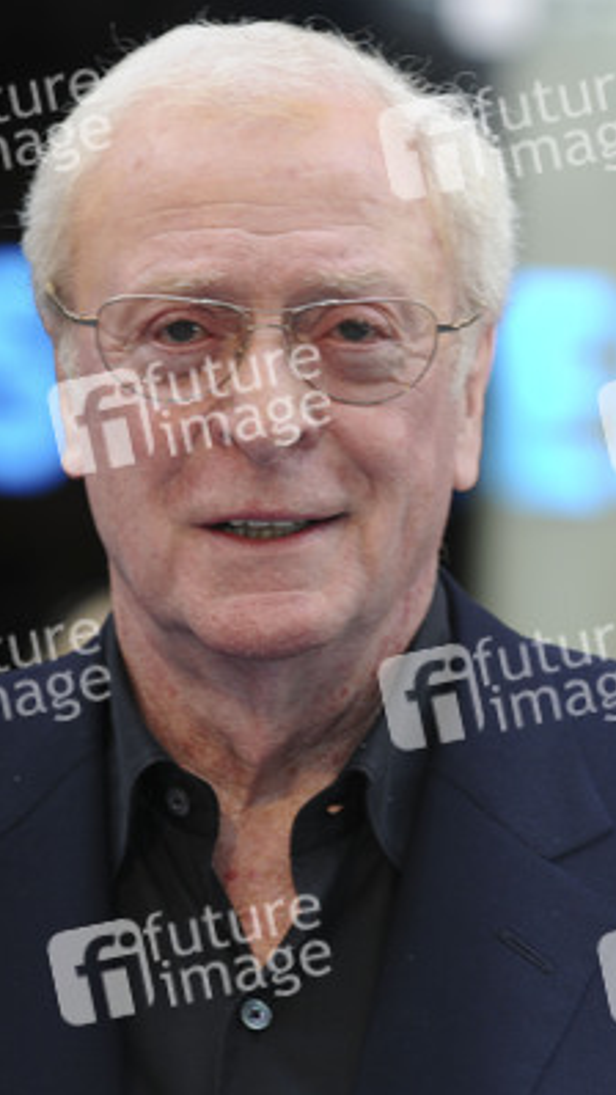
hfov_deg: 3.8
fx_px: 9172
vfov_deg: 6.8
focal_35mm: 316
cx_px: 271
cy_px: 548
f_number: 5.6
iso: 400
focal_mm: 200
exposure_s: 1/160
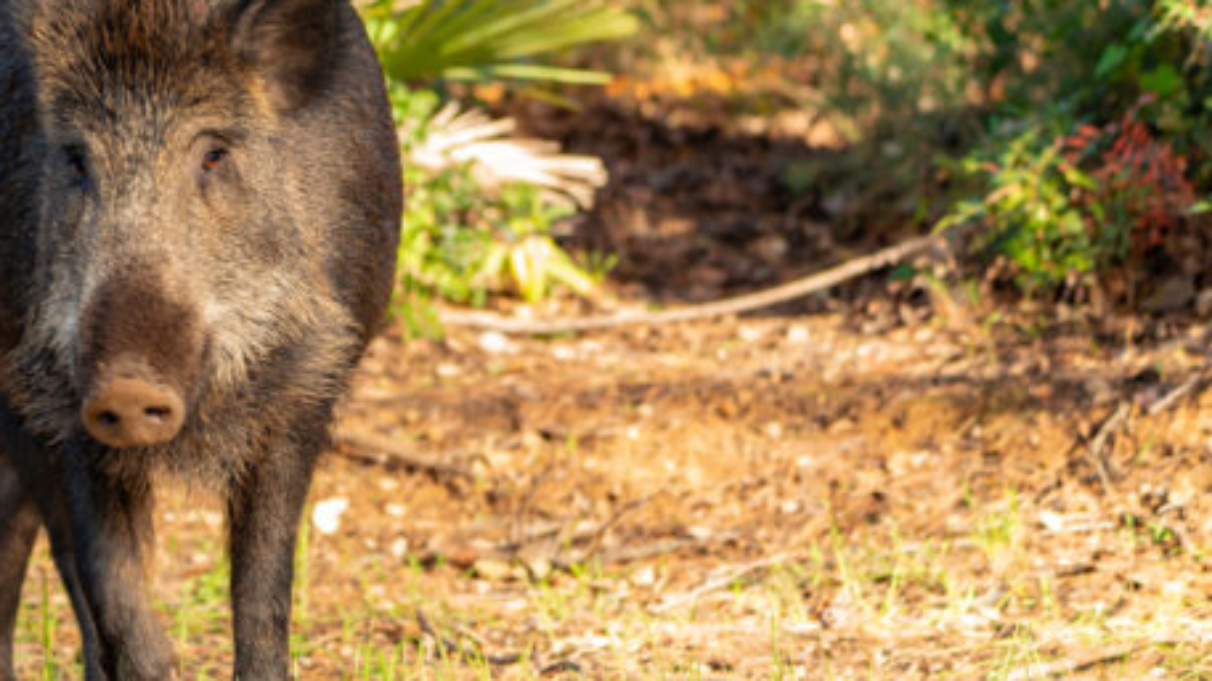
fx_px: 9512
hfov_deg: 7.3
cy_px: 321
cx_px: 154
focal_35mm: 296
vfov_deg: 4.1
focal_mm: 150
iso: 500
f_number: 5
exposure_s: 1/100
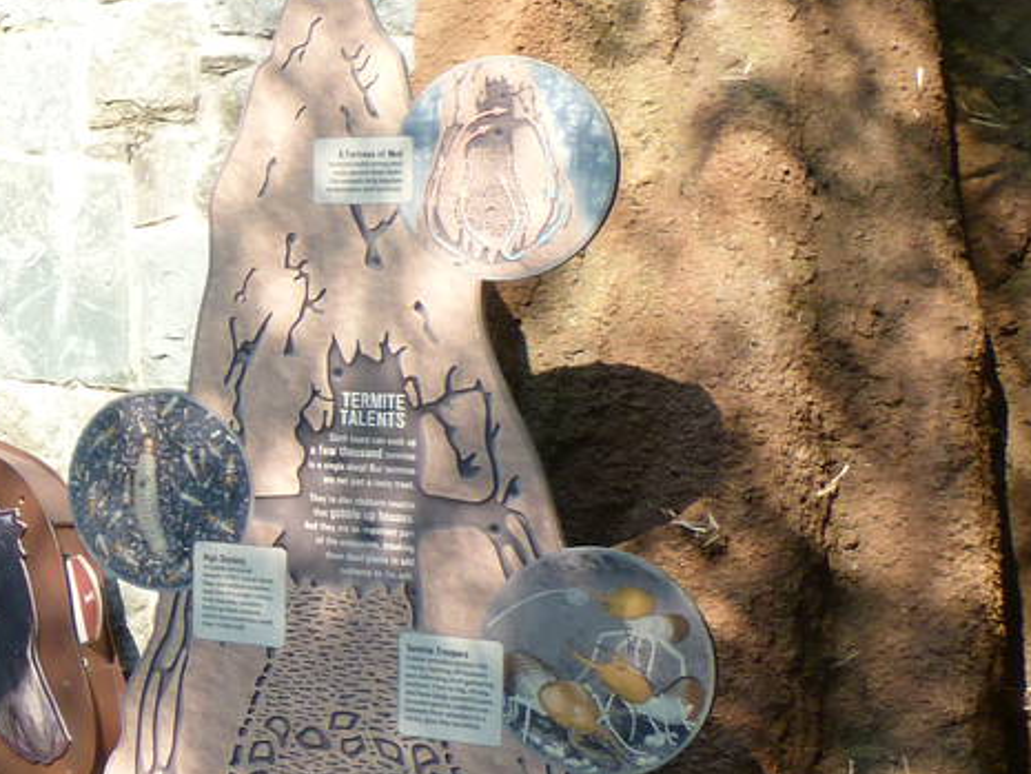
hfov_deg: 19.3
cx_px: -596
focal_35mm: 86
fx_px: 2562
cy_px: 286
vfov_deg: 17.1
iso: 80
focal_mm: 4.5
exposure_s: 1/125
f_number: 4
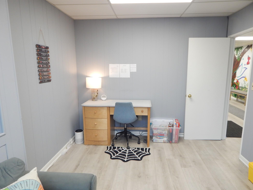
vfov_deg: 58.9
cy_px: 99
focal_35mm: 23
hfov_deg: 73.9
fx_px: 168
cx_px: 131
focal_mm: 4
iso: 180
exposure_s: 1/30
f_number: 3
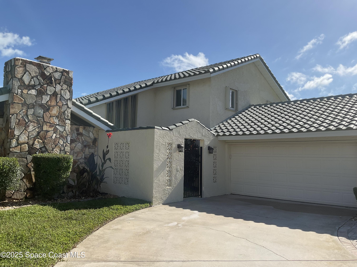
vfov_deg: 48.2
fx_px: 299
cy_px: 134
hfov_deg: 61.7
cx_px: 178
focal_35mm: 29
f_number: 1.8
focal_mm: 3
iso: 16
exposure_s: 1/2801
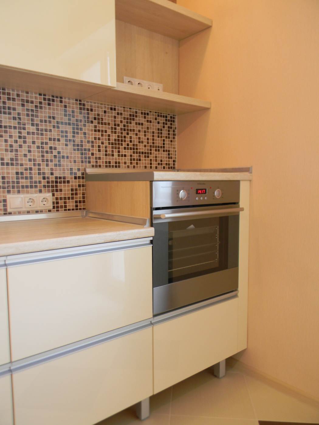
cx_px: 160
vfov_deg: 63.4
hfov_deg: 49.7
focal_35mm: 28
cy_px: 212
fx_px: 344
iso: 80
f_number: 3.5
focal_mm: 5
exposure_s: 1/12.4
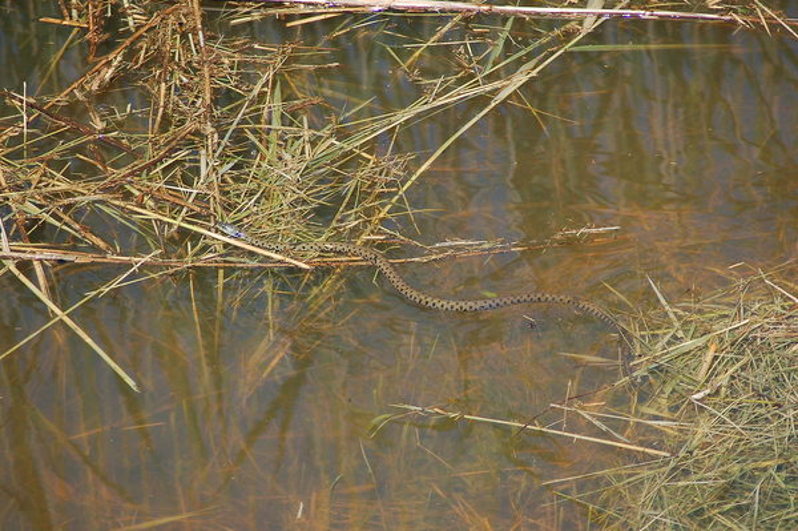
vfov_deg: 4.8
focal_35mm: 285
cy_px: 266
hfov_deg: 7.2
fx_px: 6312
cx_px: 399
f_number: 4.8
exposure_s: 1/800
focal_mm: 190
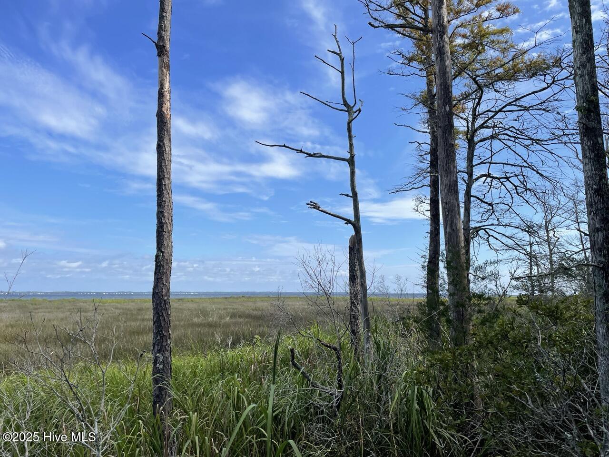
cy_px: 228
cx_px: 304
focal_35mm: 26
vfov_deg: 53.1
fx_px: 457
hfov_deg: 67.3
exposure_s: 1/3610
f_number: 1.6
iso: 32
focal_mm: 4.2
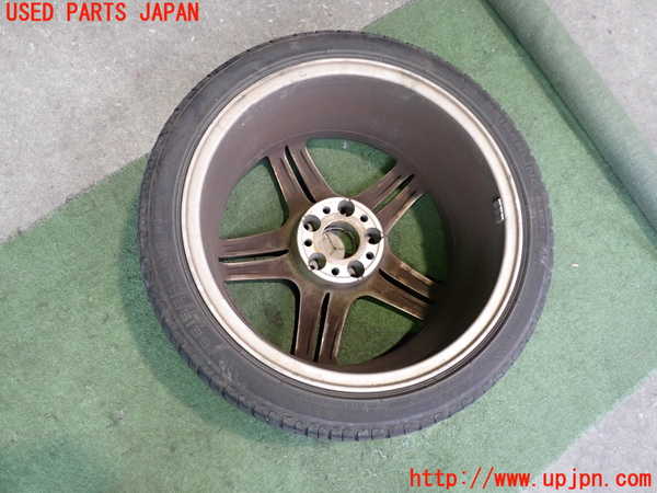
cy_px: 246
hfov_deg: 60.0
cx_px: 328
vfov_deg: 46.8
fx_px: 569
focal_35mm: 30
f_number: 2.3
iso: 320
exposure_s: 1/30
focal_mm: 5.4
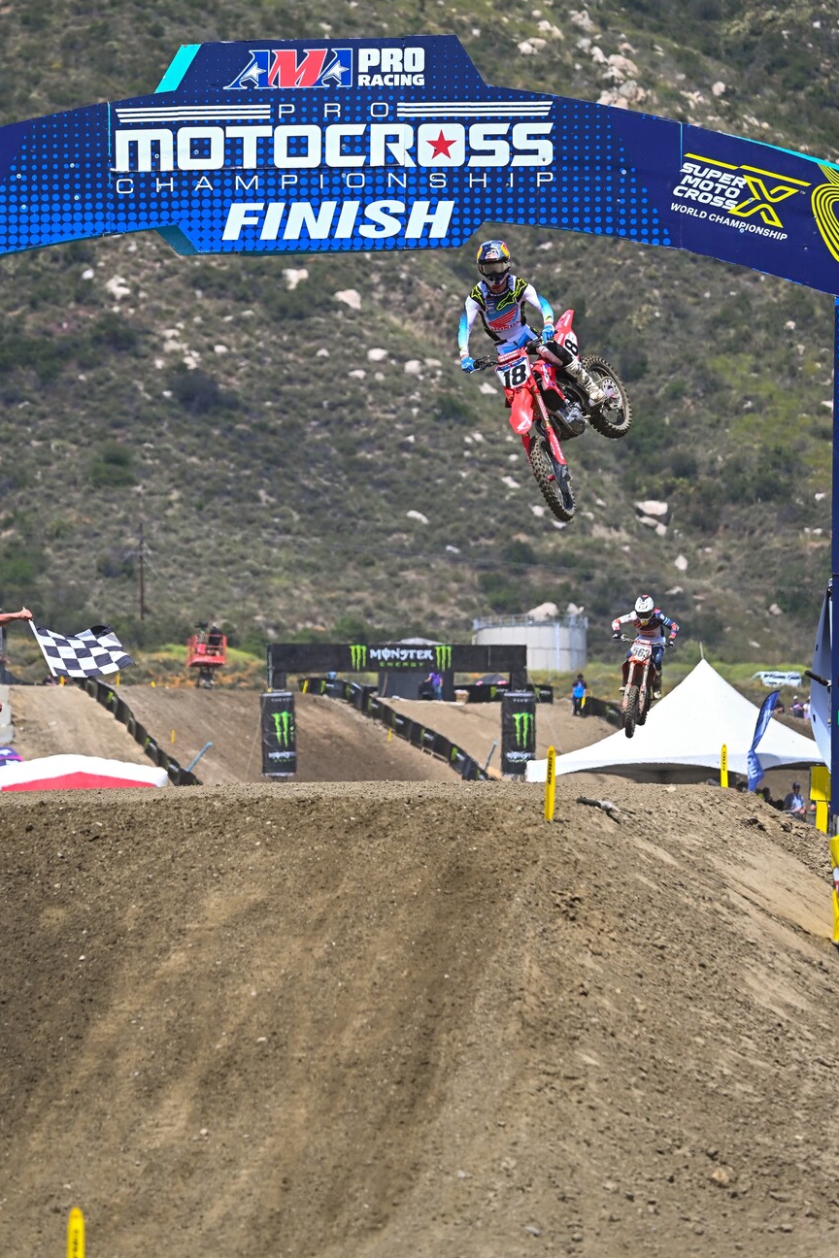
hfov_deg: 5.6
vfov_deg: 8.3
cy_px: 579
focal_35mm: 247
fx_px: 8634
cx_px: 351
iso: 280
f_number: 5.6
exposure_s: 1/1600
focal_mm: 200
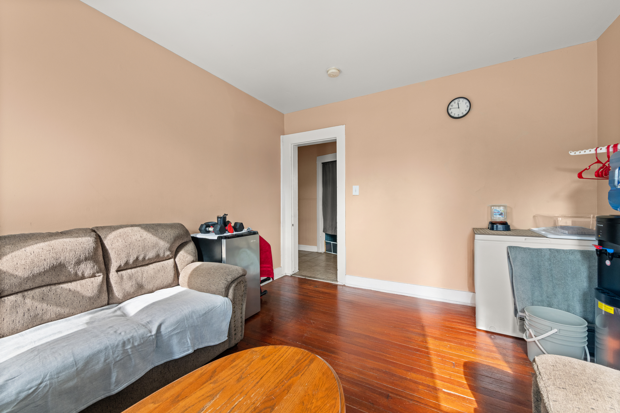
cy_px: 206
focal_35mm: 14
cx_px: 310
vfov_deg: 81.2
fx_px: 241
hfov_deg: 104.3
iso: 250
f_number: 11
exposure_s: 1/6
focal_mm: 14
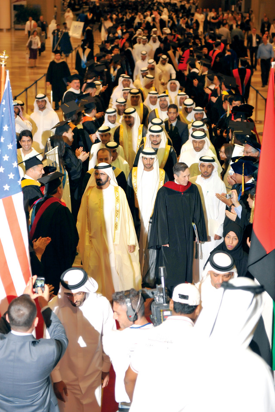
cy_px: 206
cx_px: 138
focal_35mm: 70
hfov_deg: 19.5
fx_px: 802
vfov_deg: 28.8
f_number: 2.8
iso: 1000
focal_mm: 70
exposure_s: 1/100
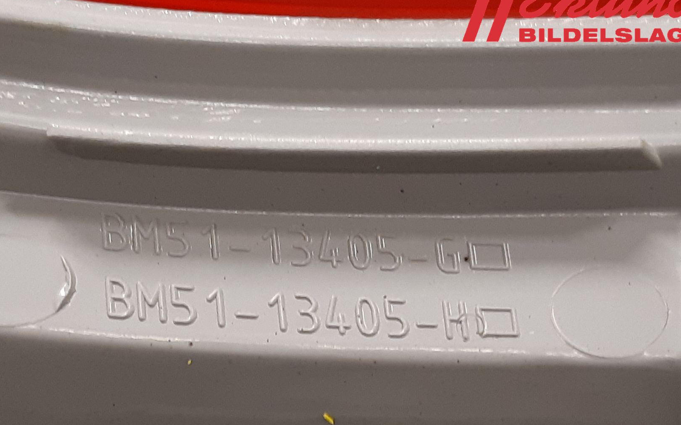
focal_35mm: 35
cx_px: 289
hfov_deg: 55.1
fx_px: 650
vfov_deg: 35.8
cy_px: 294
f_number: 1.7
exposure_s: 1/50
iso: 200
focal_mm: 3.93
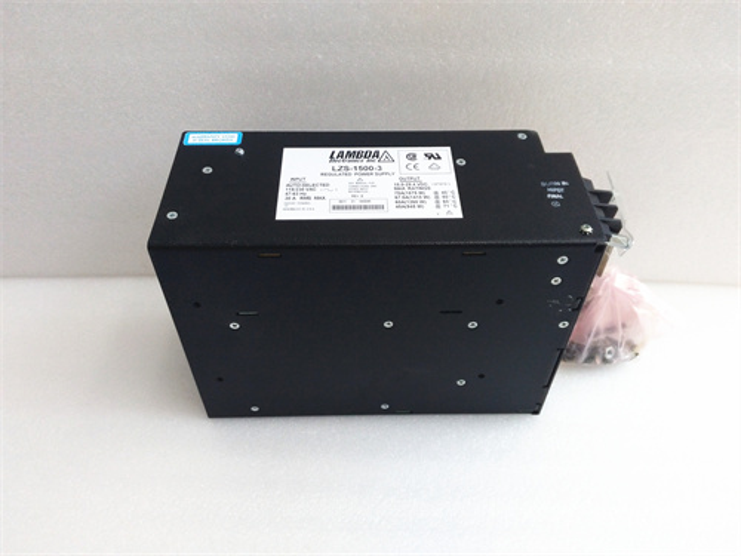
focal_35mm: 27
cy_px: 278
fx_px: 578
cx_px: 370
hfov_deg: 65.3
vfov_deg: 51.4
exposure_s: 1/33
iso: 188
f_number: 2
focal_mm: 3.79
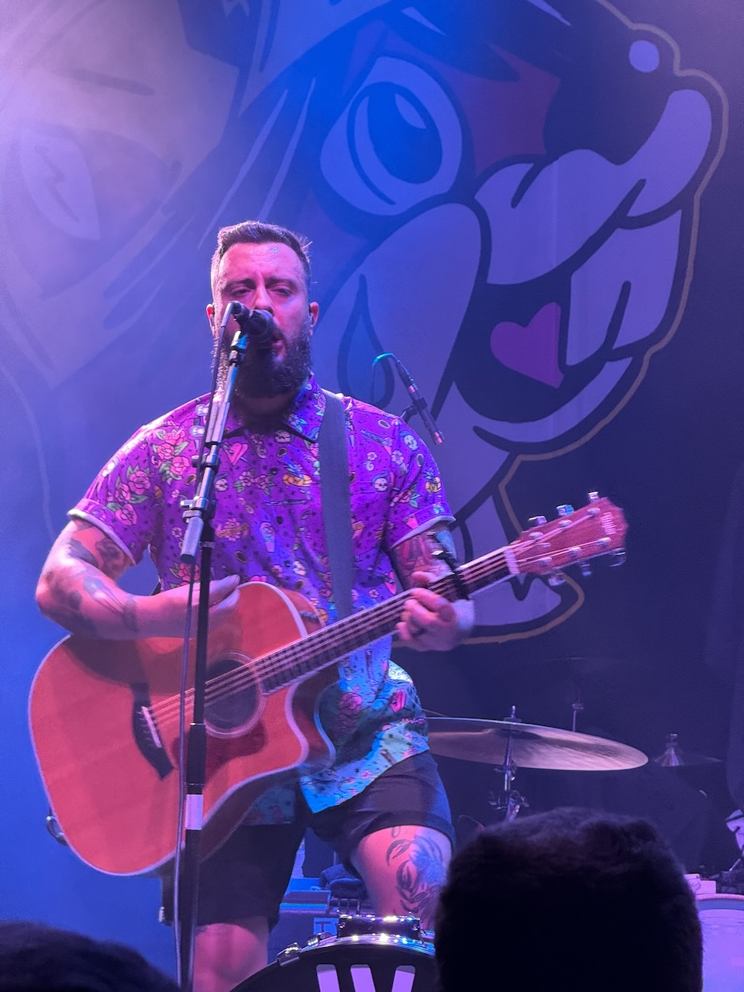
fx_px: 3439
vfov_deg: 16.4
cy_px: 496
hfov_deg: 12.3
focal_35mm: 120
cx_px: 372
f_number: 2.8
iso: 500
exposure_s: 1/60
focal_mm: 15.66
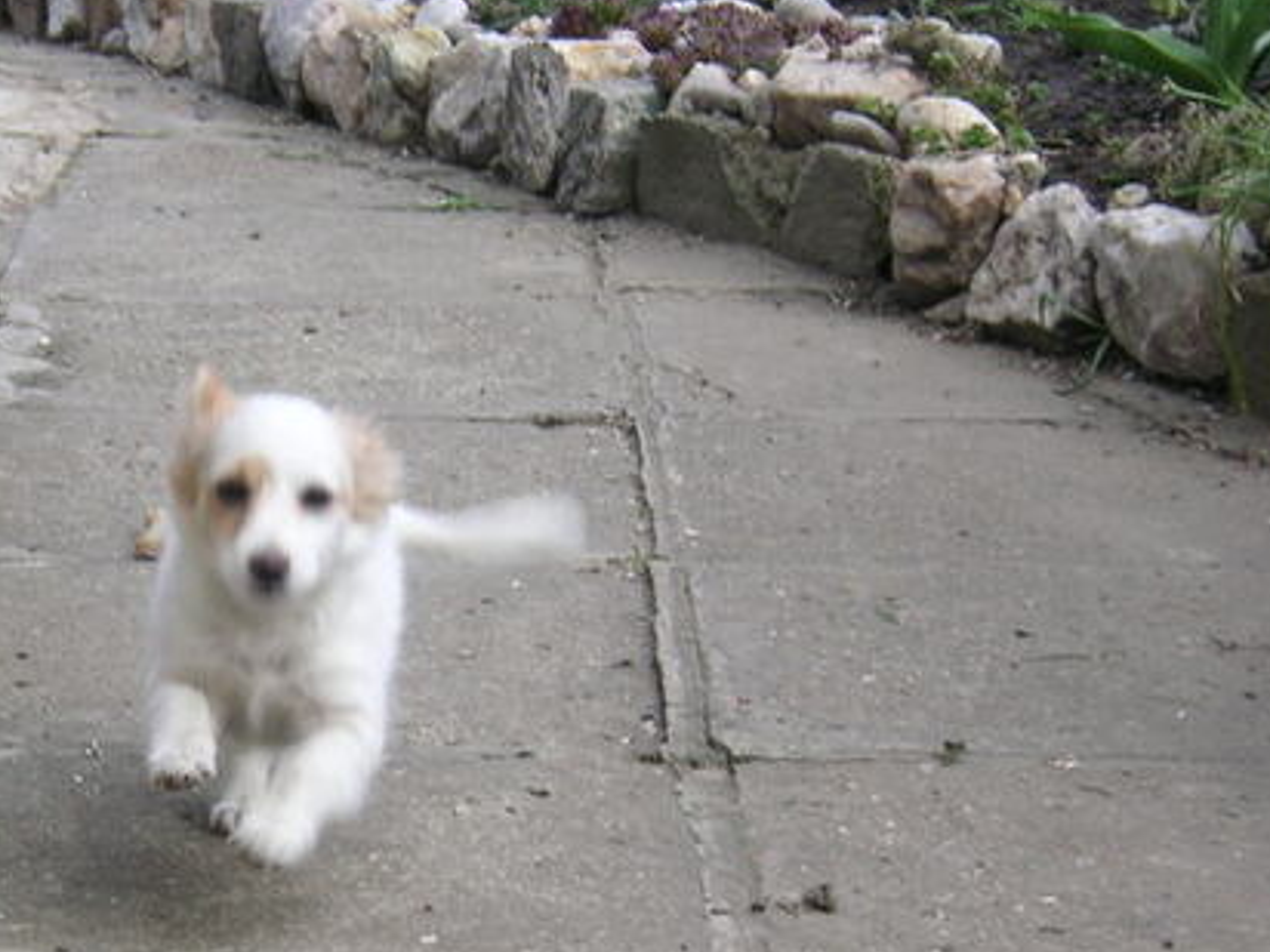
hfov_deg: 11.9
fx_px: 6054
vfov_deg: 9.0
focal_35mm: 165
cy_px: 635
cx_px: 136
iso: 50
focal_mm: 14.1
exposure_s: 1/125
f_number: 4.7
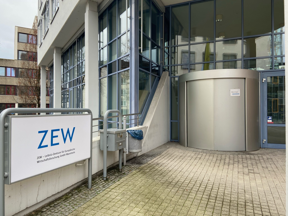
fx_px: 216
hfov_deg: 67.3
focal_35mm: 26
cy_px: 108
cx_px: 144
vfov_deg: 53.1
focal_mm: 4.25
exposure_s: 1/153
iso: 32
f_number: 1.8
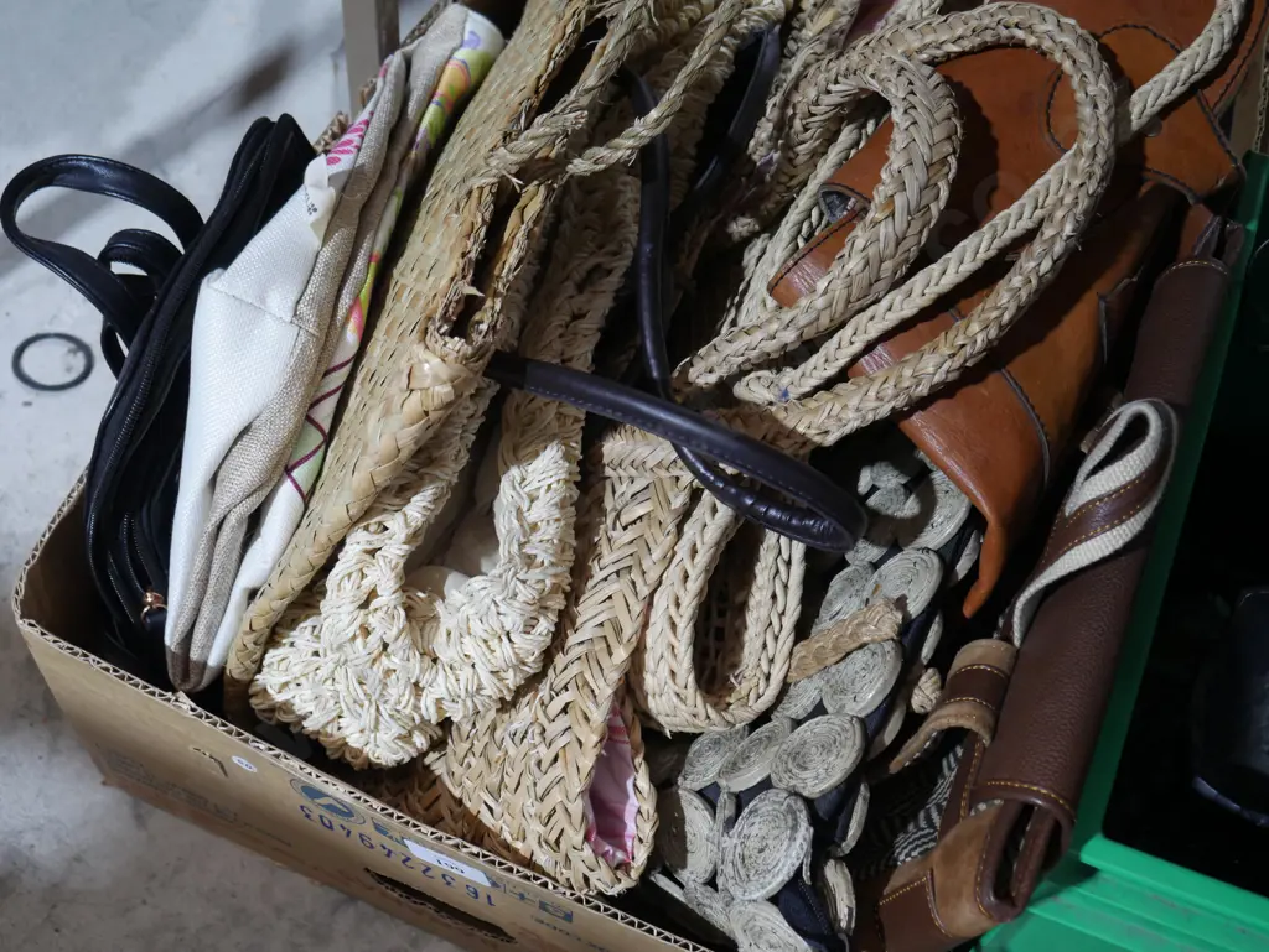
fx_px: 1687
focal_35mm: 46
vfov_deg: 31.5
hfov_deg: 41.2
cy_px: 476
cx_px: 634
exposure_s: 1/60
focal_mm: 23
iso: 1600
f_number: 5.1
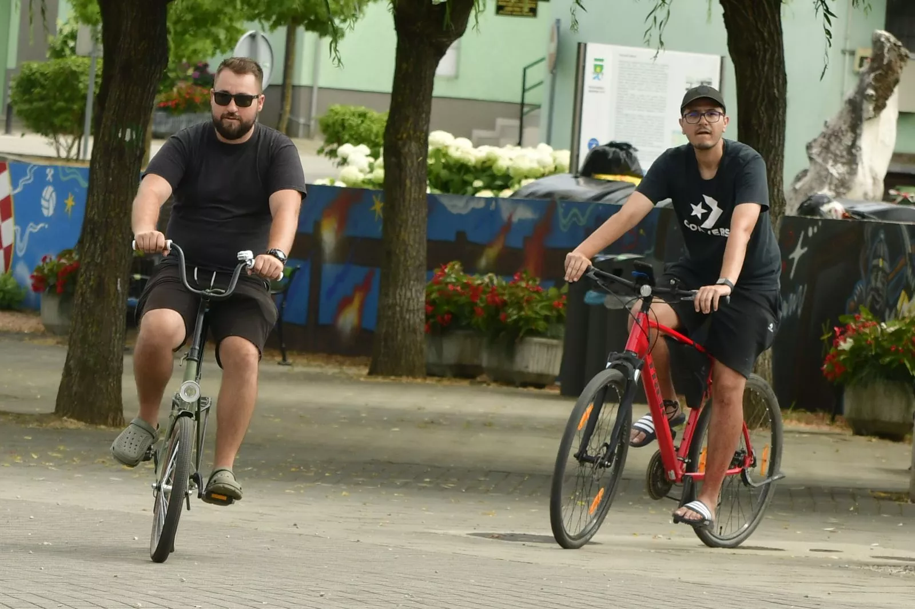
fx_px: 3429
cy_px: 304
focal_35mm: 135
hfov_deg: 15.2
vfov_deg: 10.1
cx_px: 458
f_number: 6.3
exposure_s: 1/800
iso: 320
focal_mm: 90
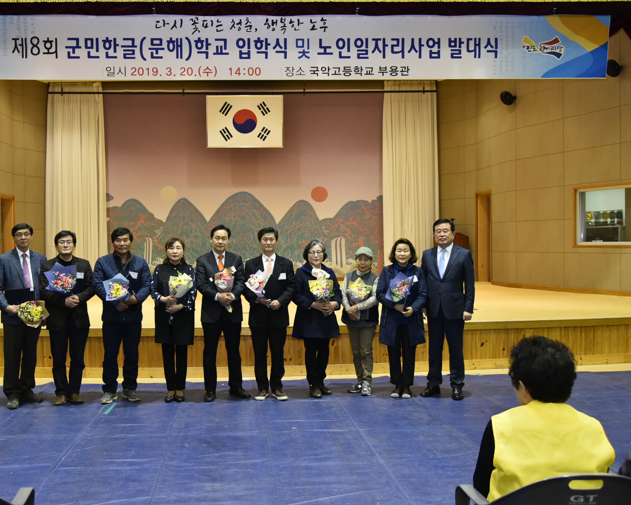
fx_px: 654
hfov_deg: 51.2
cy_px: 252
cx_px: 257
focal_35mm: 35
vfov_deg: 42.2
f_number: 4
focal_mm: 31
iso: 1600
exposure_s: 1/100
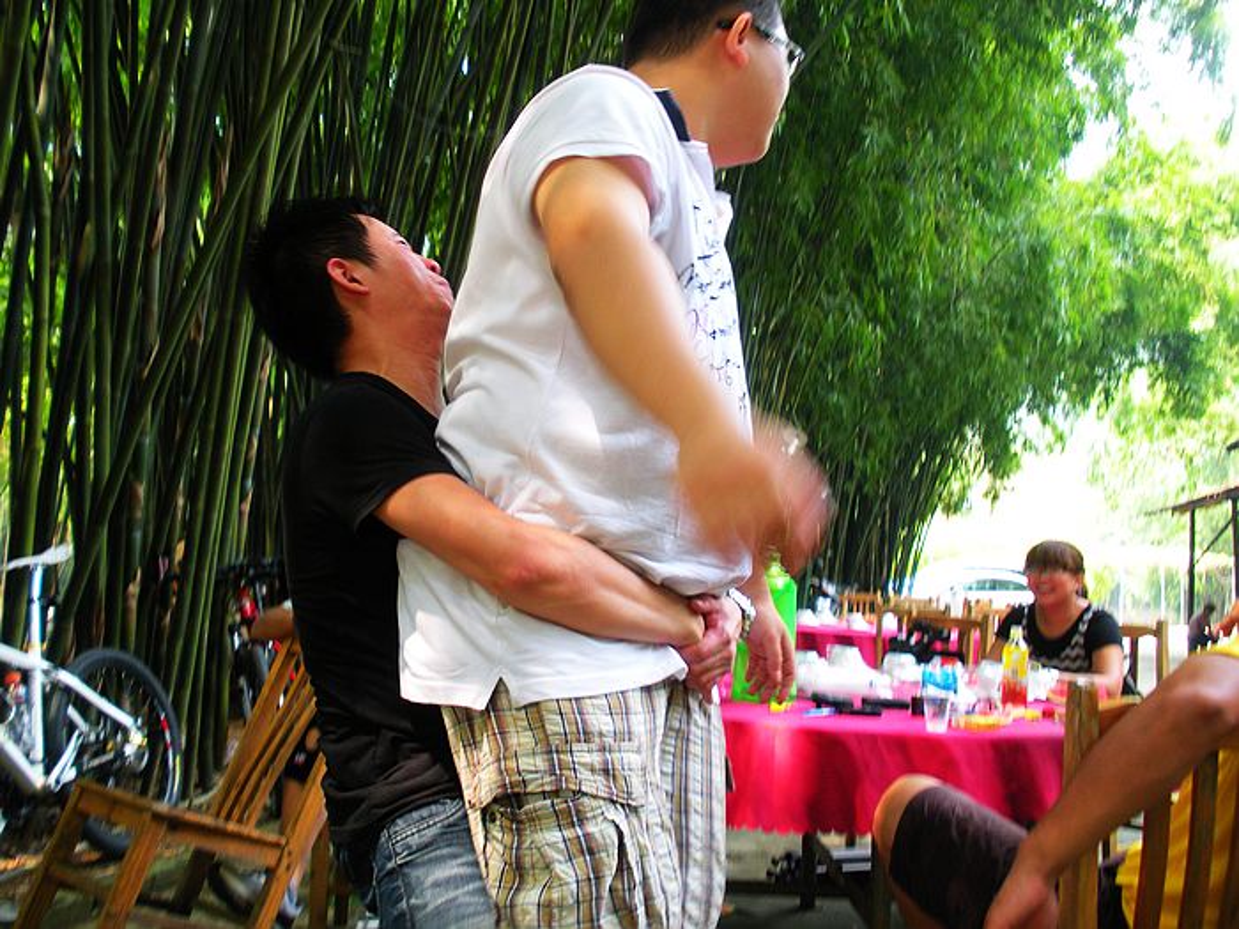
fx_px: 1289
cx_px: 620
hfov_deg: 51.4
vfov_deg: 39.7
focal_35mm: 36
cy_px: 464
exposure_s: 1/39.5
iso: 100
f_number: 3.5
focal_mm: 6.3
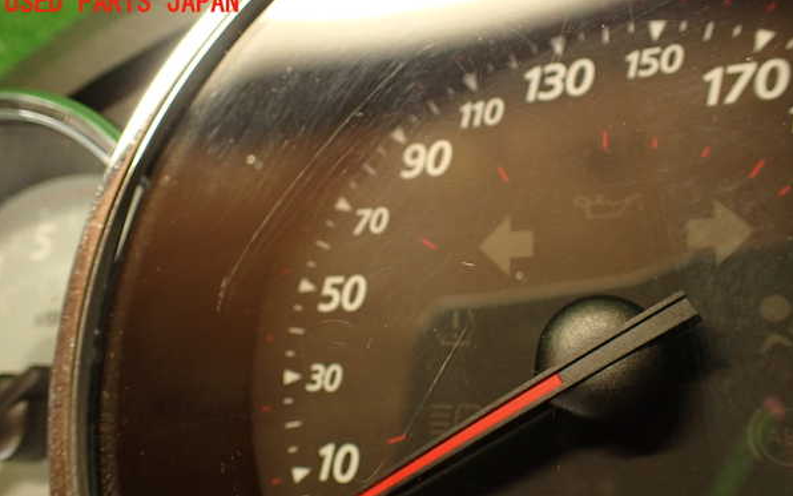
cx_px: 396
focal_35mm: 32
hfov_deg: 59.6
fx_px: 692
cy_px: 286
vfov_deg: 39.4
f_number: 2.3
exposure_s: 1/30
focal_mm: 5.4
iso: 250
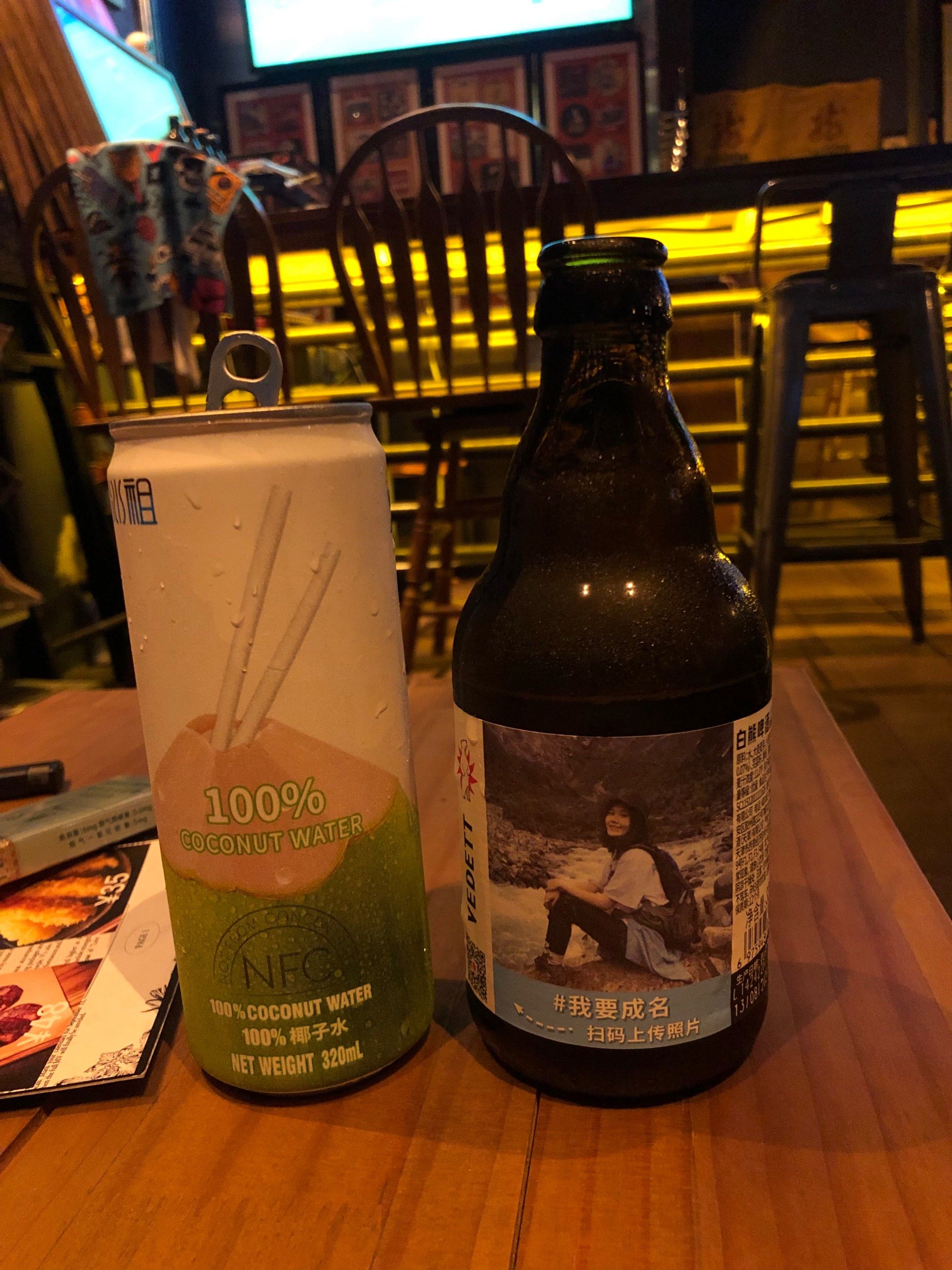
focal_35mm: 28
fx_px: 1027
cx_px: 476
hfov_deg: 49.8
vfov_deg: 63.4
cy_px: 635
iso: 500
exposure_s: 1/30
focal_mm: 4
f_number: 1.8
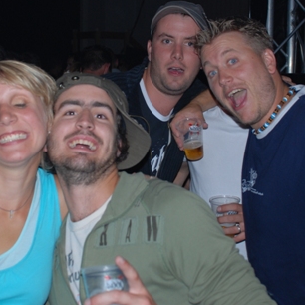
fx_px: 638
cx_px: 140
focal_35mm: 64
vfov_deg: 26.8
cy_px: 119
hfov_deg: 26.9
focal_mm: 24
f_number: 4
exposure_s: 1/60
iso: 200
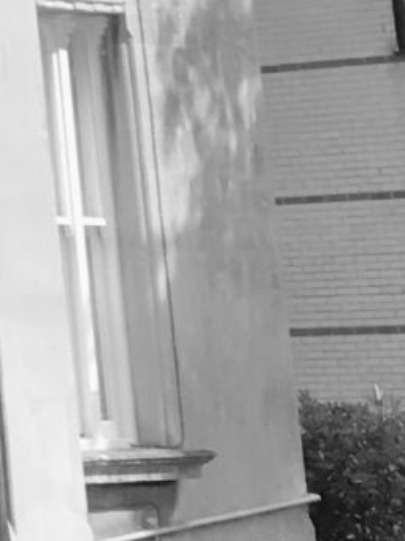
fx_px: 3407
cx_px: -945
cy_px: -343
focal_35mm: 218
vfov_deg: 8.8
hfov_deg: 6.1
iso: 25
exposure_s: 1/777
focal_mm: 4.15
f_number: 2.2
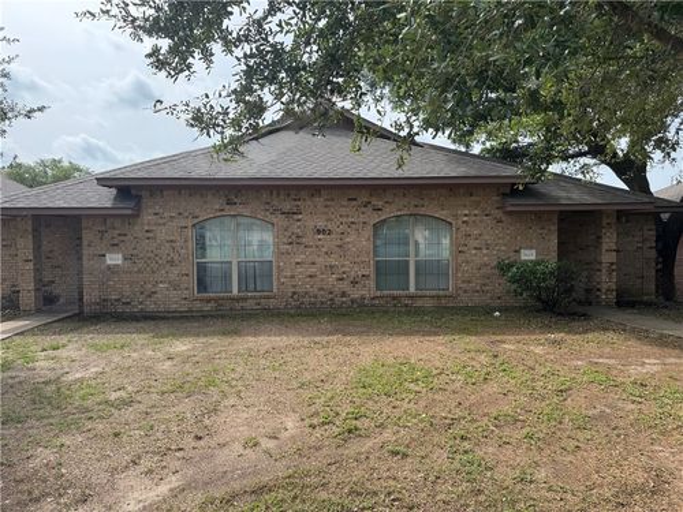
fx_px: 474
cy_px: 256
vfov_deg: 56.8
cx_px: 342
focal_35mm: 24
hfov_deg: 71.6
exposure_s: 1/1721
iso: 80
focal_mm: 6.76
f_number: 1.78
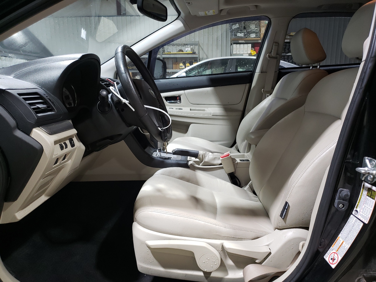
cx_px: 188
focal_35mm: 26
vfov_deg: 53.1
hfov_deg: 67.3
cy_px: 141
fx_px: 282
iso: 101
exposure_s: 1/60.2
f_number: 1.5
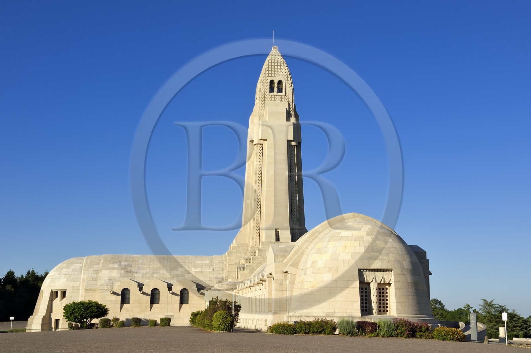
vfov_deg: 24.2
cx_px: 266
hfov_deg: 35.7
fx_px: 825
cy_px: 176
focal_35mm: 56
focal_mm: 56
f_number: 18
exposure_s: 1/200
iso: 200
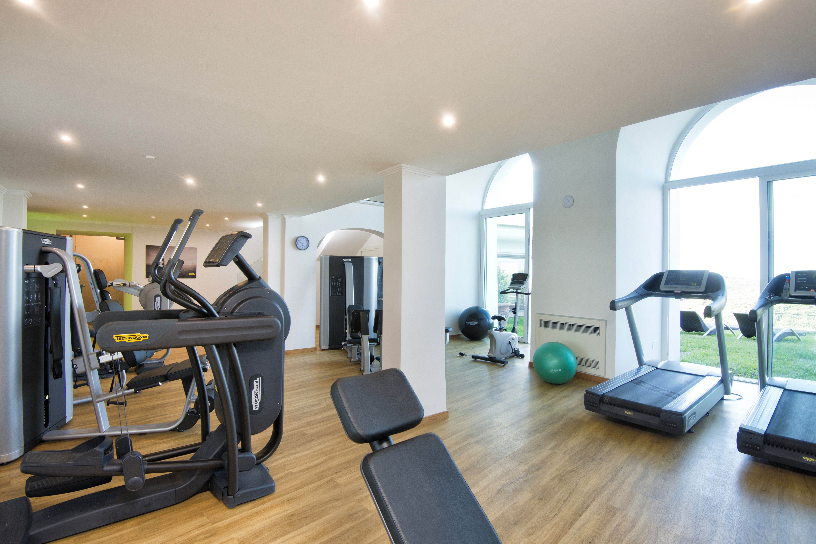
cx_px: 408
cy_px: 272
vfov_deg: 73.8
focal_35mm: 16
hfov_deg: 96.7
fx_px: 363
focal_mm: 16
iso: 100
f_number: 8
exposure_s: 1/6
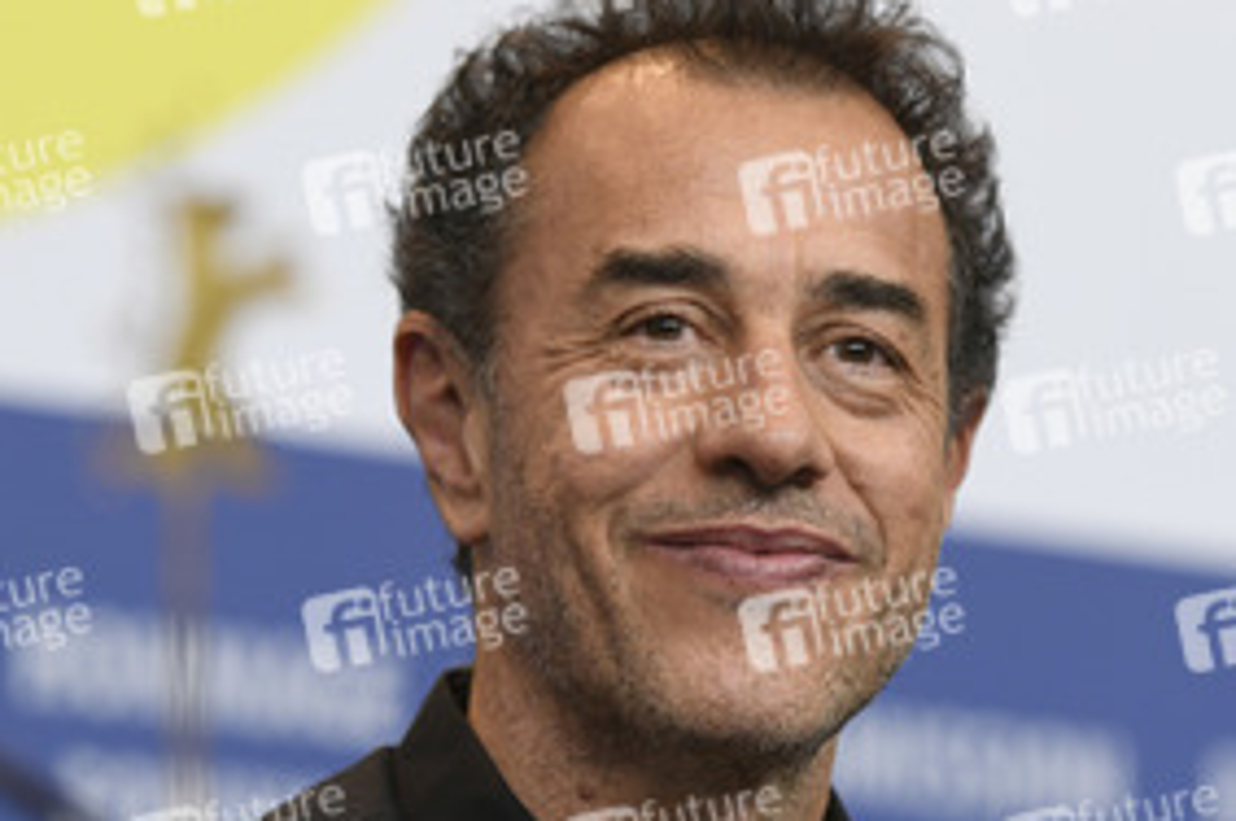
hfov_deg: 9.2
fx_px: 7647
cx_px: 736
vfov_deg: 6.1
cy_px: 511
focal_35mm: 223
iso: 800
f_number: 3.5
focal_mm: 140
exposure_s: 1/250
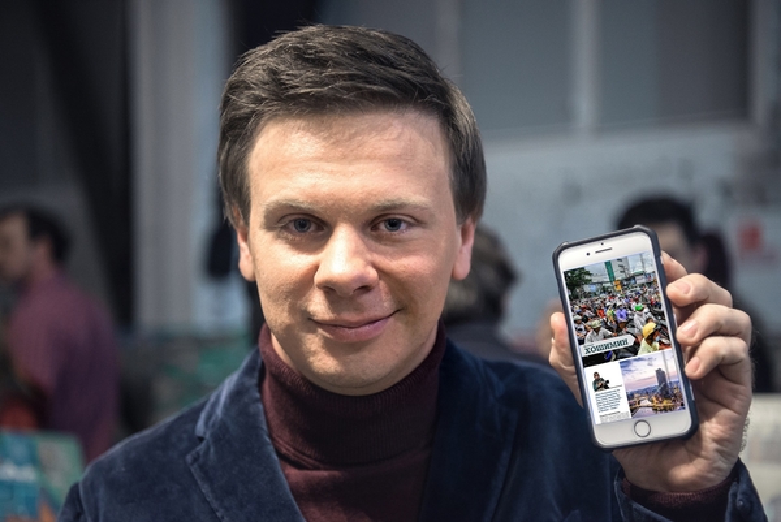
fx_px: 1259
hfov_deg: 34.5
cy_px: 261
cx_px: 390
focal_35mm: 58
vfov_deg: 23.4
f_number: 2.8
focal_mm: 58
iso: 1800
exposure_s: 1/80
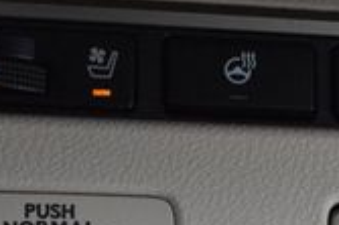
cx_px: 213
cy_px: 261
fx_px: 1457
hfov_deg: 13.3
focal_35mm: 155
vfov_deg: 8.8
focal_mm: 27
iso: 2500
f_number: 11
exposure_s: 1/400
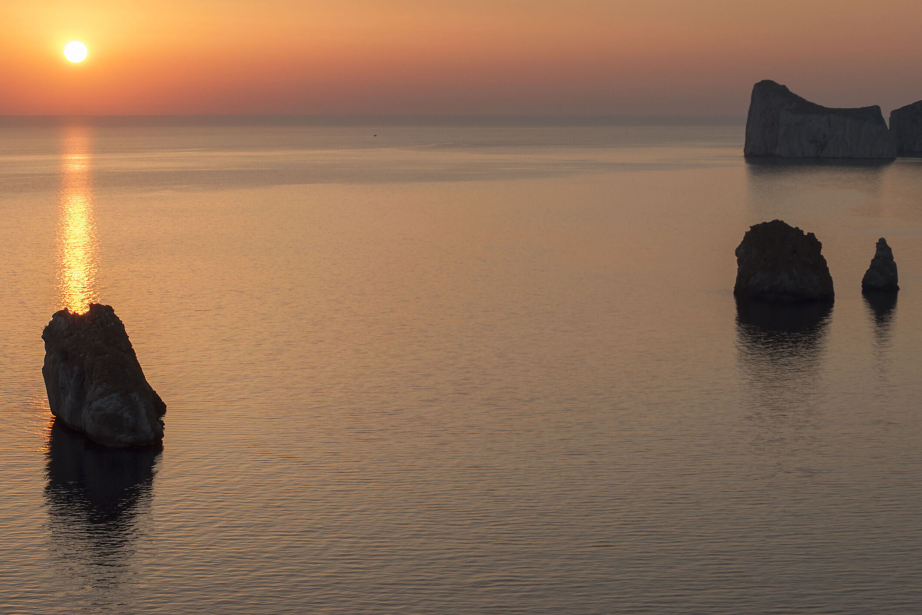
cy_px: 278
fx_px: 2254
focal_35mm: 88
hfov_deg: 23.1
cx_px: 424
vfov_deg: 15.5
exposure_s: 1/160
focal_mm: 52
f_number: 10
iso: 200
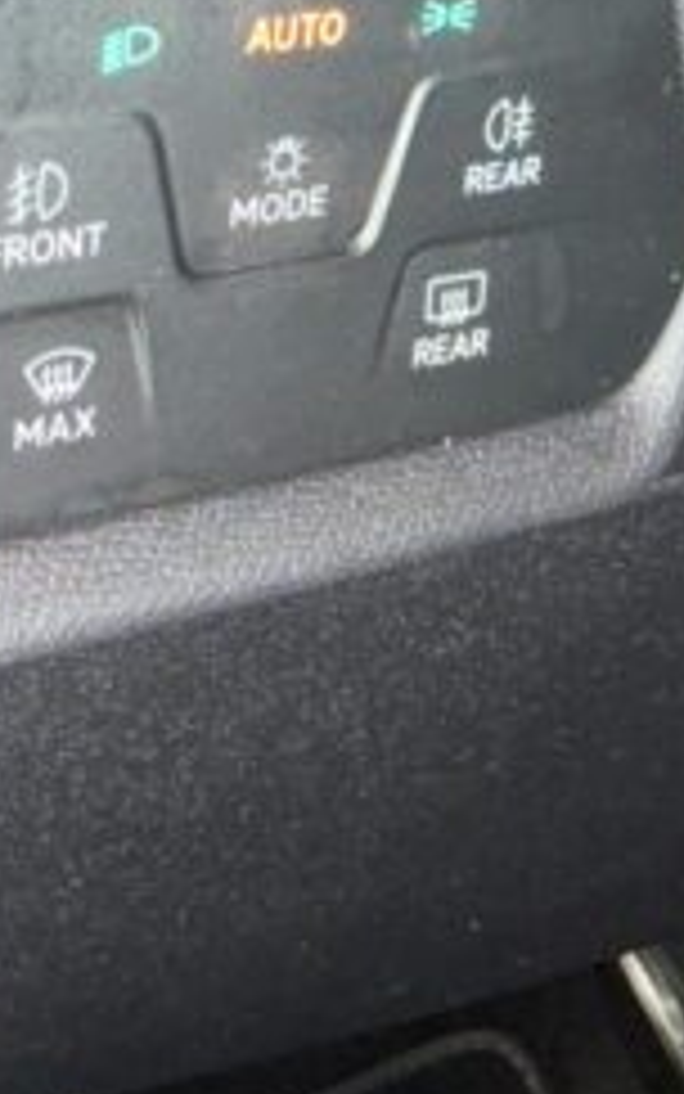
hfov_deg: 20.0
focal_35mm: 65
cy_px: 79
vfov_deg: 30.0
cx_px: 328
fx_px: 1938
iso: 80
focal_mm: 2.22
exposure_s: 1/46
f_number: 2.2
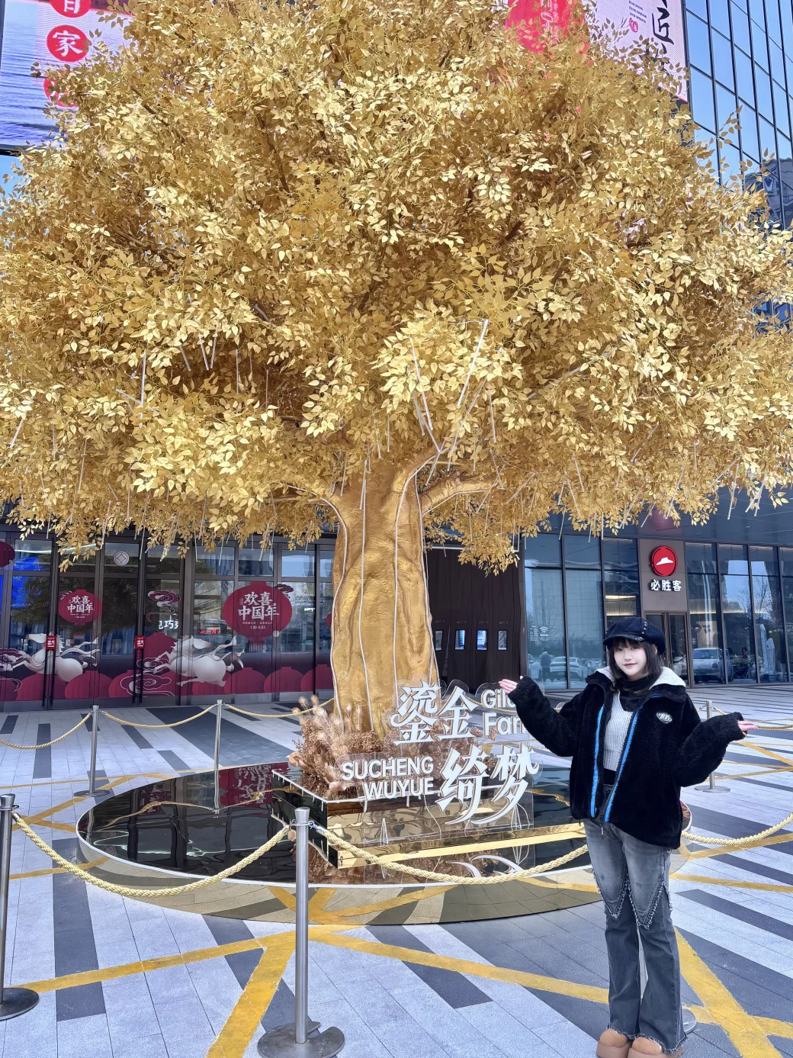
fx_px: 825
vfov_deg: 65.3
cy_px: 524
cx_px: 405
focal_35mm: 27
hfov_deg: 51.3
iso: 40
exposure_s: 1/217
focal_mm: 5.96
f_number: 1.6
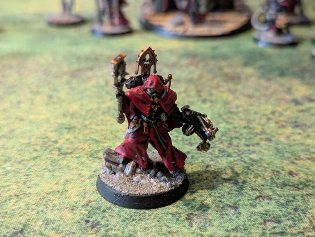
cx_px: 158
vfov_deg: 30.3
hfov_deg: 39.6
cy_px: 118
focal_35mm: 48
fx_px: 437
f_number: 1.85
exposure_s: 1/16.7
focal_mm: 6.81
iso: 870
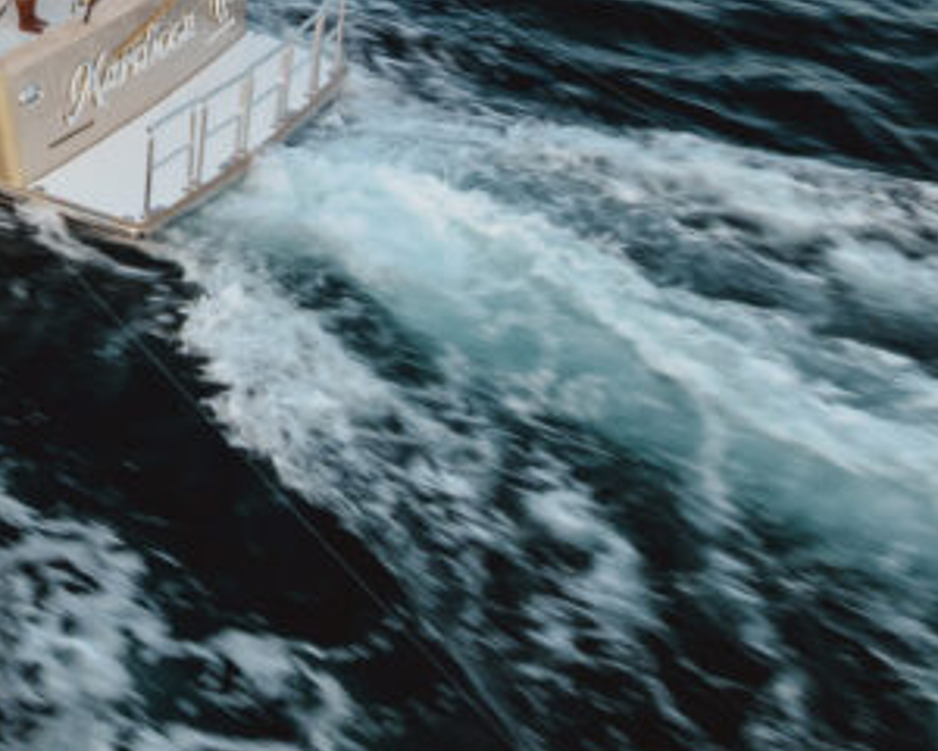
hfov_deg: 20.8
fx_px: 2221
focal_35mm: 80
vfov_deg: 17.4
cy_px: -361
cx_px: -406
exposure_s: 1/20
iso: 100
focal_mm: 12.29
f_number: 2.8
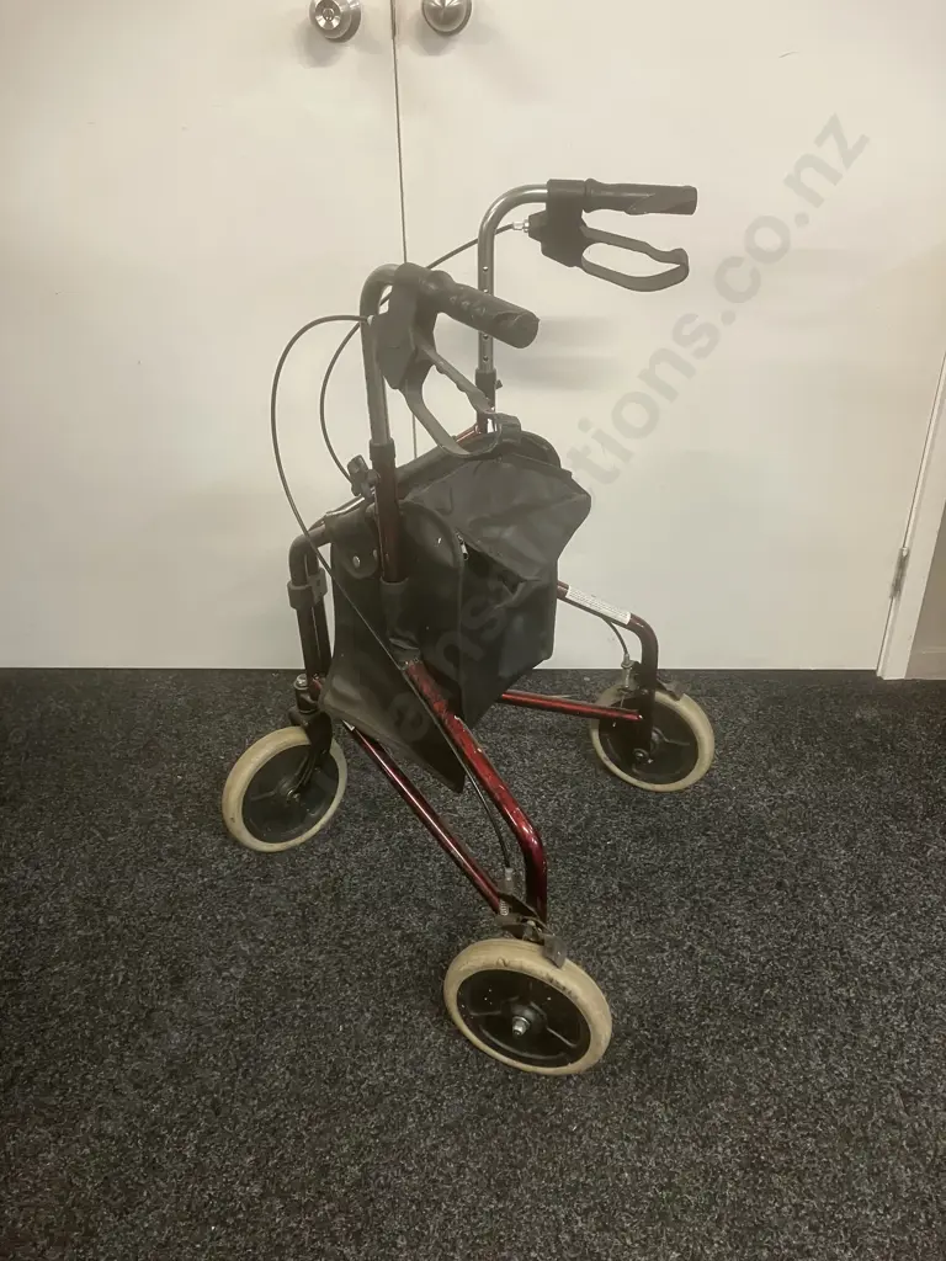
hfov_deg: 49.7
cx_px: 473
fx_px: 1020
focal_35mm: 28
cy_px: 630
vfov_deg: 63.4
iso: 200
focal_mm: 3.99
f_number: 1.8
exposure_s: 1/50
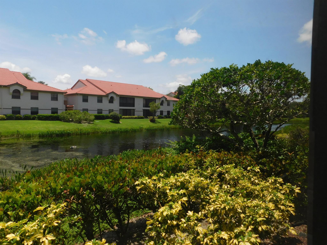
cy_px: 122
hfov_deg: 71.6
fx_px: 227
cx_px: 164
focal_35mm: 24
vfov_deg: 56.8
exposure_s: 1/1000
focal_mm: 4.1
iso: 125
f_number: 3
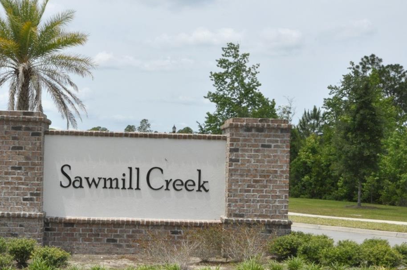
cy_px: 183
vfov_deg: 21.4
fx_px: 711
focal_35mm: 63
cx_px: 139
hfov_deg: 31.7
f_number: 29
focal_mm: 24
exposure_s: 1/200
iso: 800
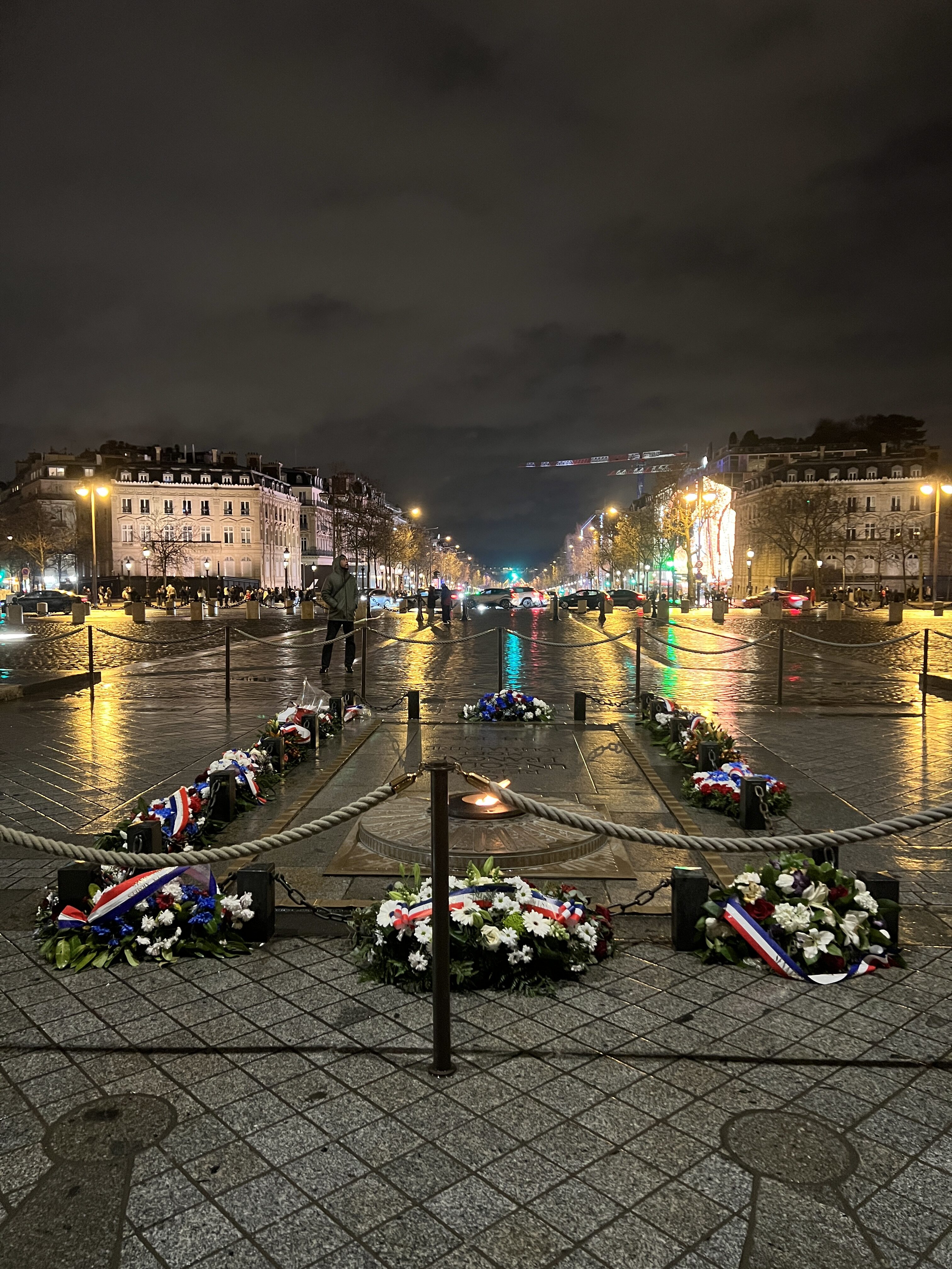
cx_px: 476
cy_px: 634
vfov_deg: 67.3
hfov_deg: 53.1
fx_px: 953
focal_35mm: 26
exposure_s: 1/25
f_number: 1.5
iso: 500
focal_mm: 5.7
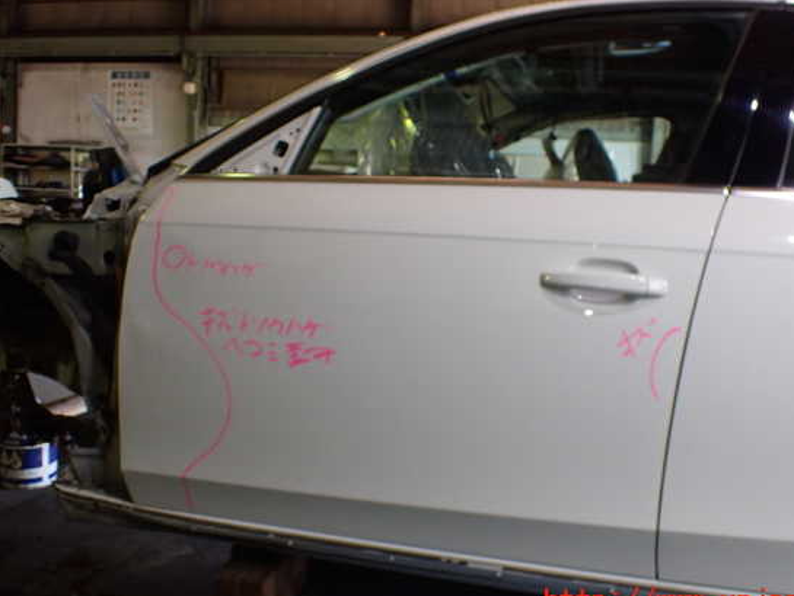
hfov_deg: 55.2
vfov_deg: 43.0
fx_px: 757
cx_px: 436
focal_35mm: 33
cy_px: 293
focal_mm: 5.4
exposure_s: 1/125
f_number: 2.3
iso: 320
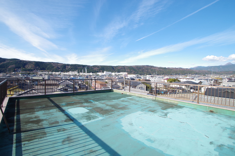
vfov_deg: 73.7
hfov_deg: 96.7
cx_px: 118
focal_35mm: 16
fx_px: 104
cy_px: 78
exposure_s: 1/250
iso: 100
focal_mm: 10.63
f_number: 7.1
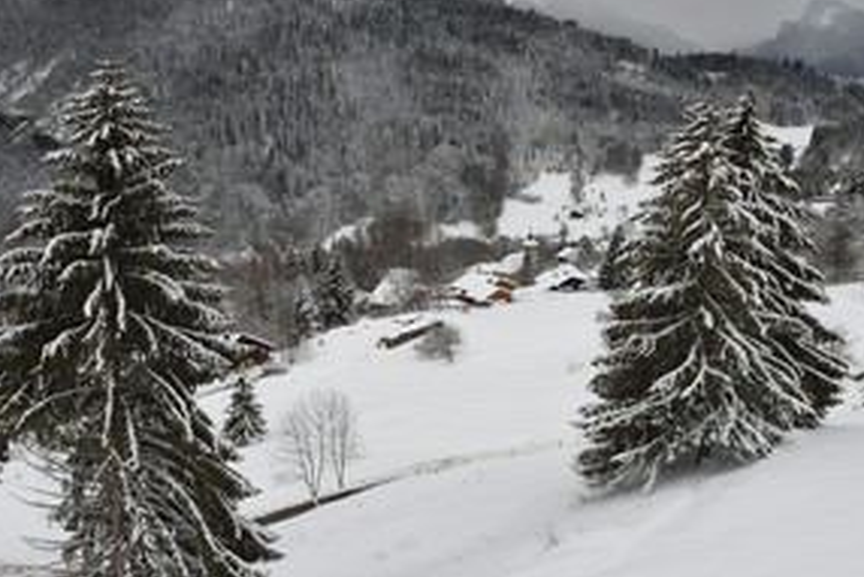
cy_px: 230
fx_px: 1129
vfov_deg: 28.6
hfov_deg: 41.9
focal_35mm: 47
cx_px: 468
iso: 320
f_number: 8
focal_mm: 32
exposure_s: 1/250
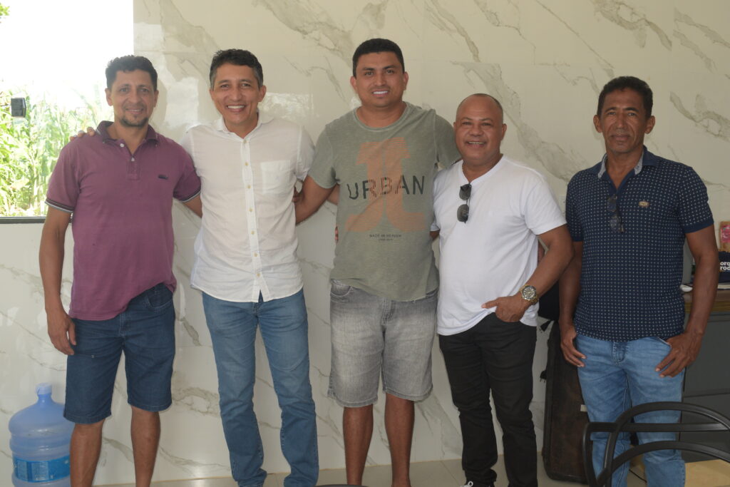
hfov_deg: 51.3
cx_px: 365
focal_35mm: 38
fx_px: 760
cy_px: 244
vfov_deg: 35.5
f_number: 8
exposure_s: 1/200
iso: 500
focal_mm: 25
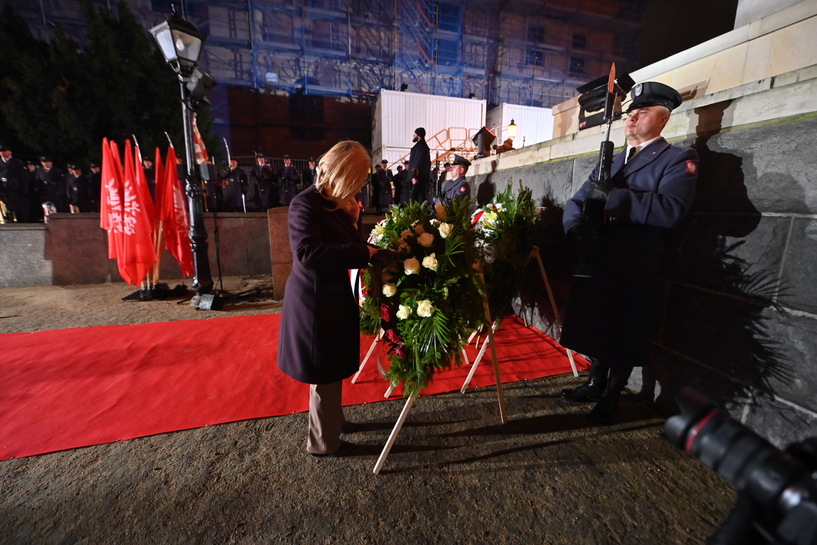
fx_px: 318
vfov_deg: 81.2
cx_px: 408
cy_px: 272
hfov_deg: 104.3
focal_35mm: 14
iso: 2800
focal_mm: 14
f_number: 2.8
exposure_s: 1/250
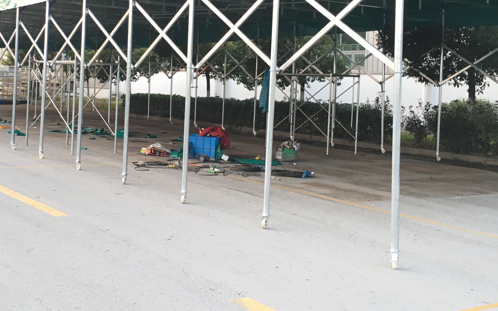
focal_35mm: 52
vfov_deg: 24.7
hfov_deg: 38.5
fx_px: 706
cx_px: 175
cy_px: 89
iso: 40
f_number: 2.2
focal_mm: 4.15
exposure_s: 1/33
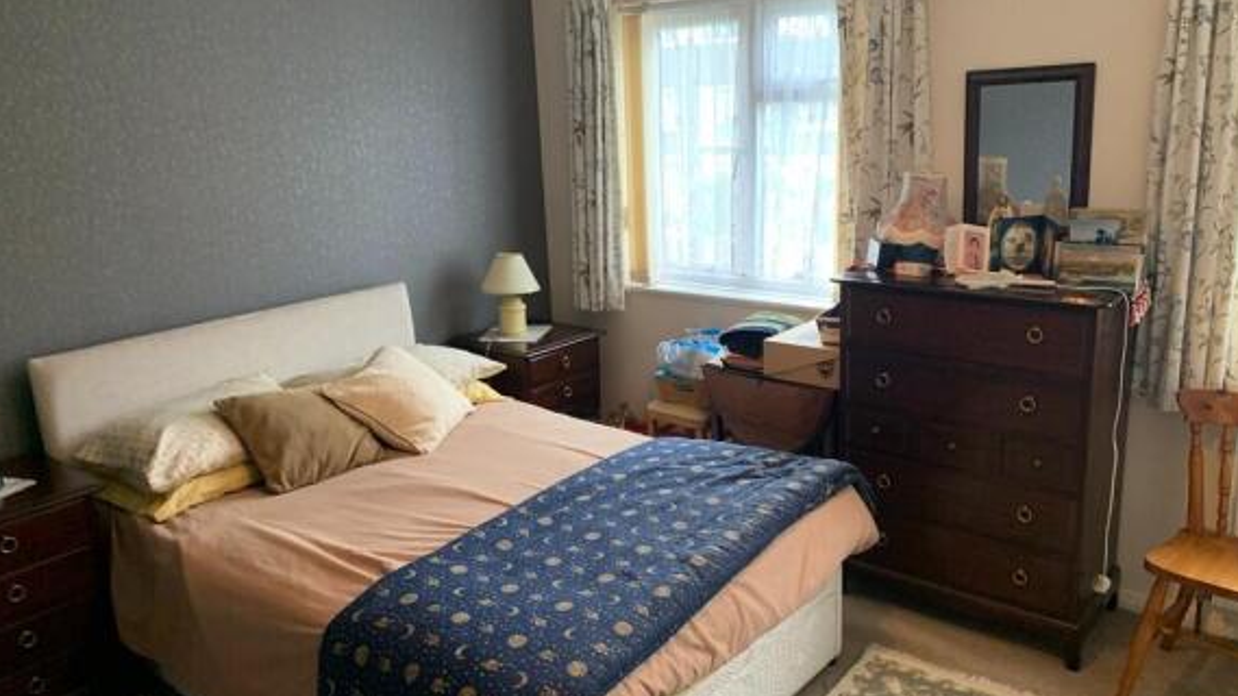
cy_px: 351
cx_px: 615
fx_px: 952
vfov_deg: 40.2
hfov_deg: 66.1
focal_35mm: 29
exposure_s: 1/50
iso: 320
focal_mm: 4.25
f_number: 1.8
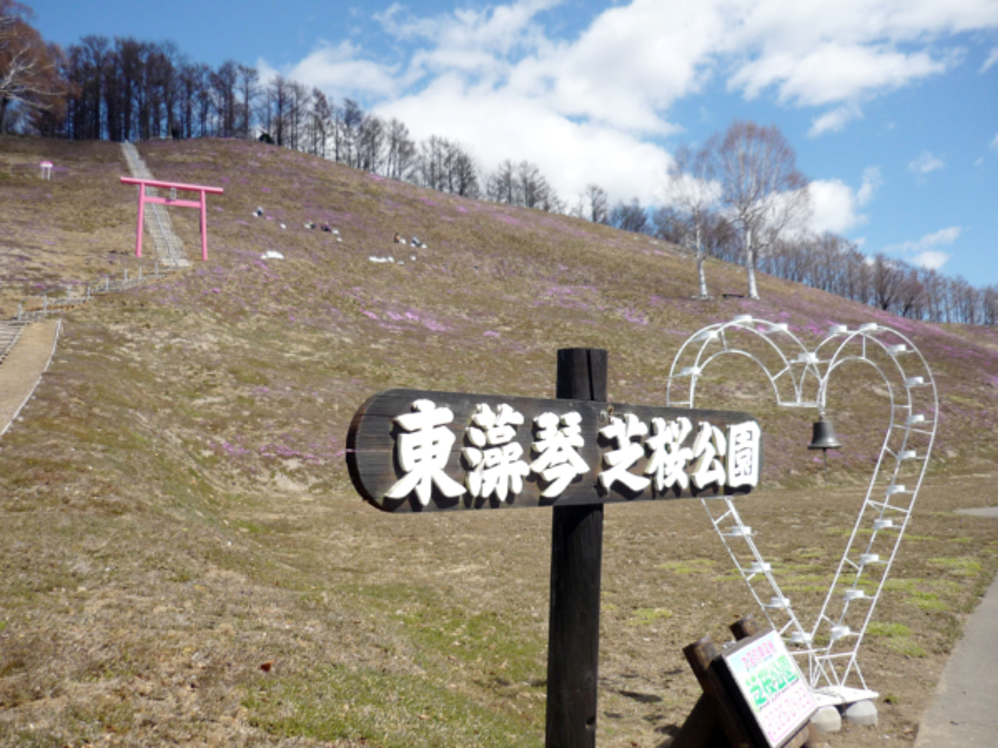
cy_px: 374
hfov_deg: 55.4
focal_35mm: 33
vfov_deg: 42.9
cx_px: 499
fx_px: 951
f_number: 8
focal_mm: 5.5
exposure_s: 1/200
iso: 100
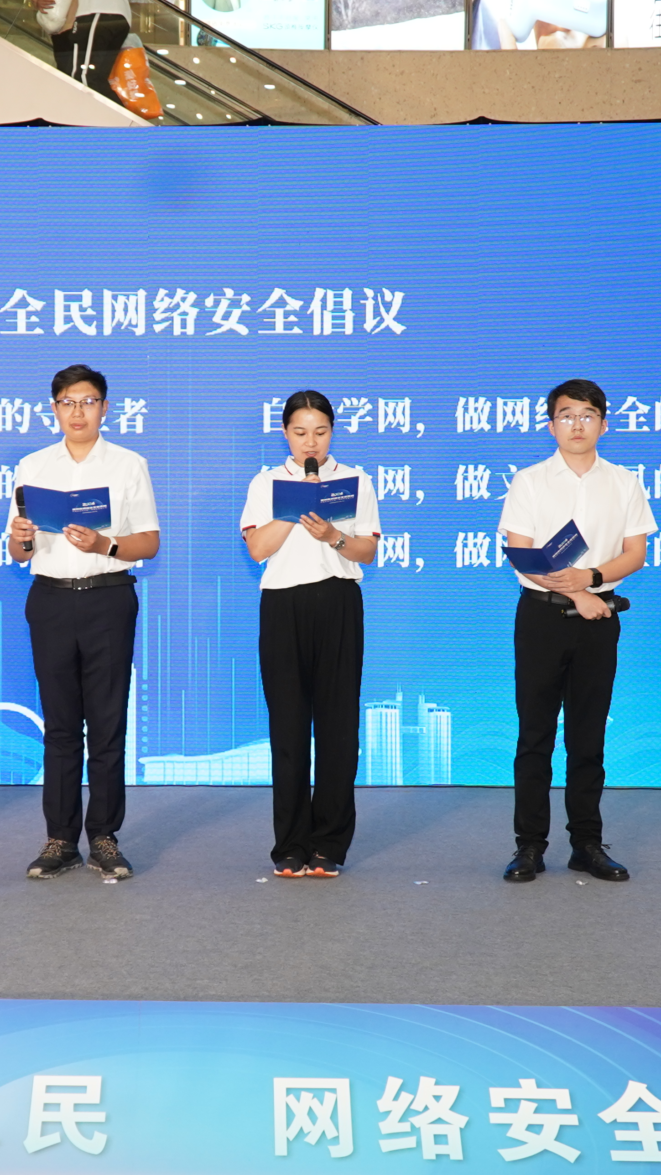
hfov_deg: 24.7
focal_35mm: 48
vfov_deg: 42.9
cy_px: 579
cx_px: 184
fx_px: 1496
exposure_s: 1/125
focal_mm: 20
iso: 800
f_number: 4
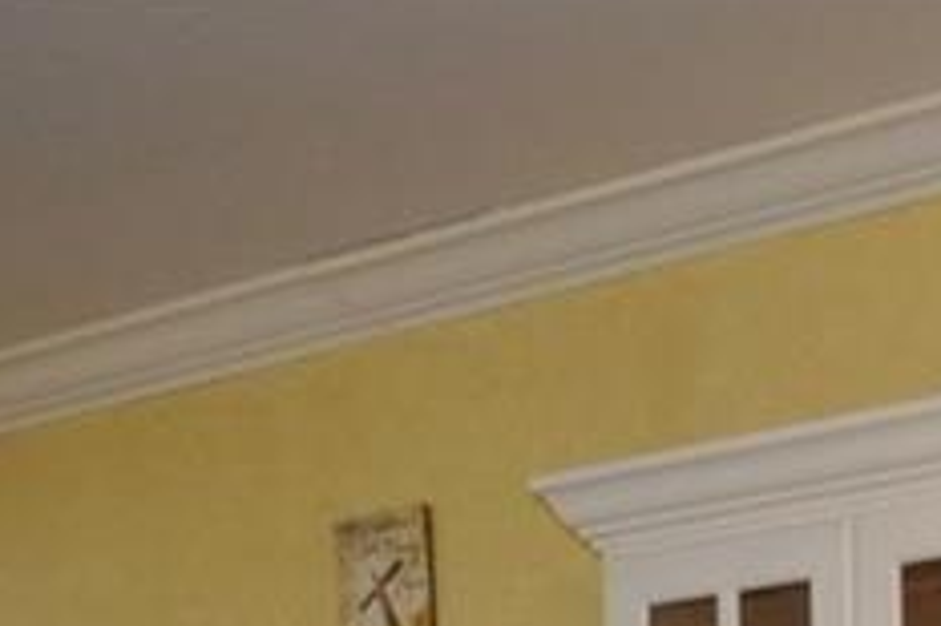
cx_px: 1470
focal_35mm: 145
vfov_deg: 8.8
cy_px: 1351
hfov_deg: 13.3
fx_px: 3787
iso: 800
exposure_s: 1/80
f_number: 3.8
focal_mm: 22
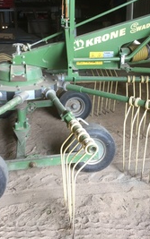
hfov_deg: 28.0
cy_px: 83
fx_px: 301
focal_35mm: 46
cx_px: 67
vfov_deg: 43.0
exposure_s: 1/33
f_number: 2.2
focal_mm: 4.15
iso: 64
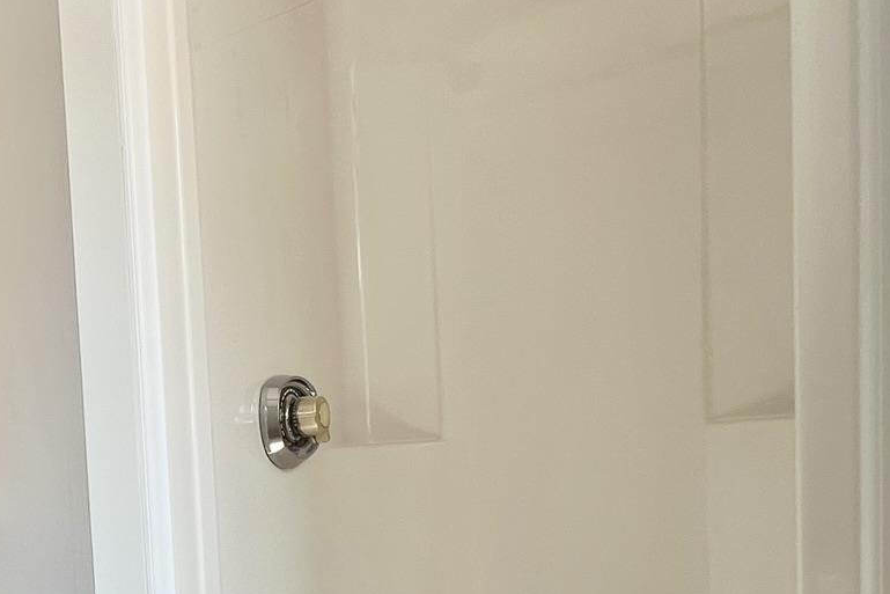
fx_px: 890
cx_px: -177
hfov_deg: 38.9
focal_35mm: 36
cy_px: 534
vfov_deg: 34.8
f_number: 1.8
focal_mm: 1.57
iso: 32
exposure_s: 1/101
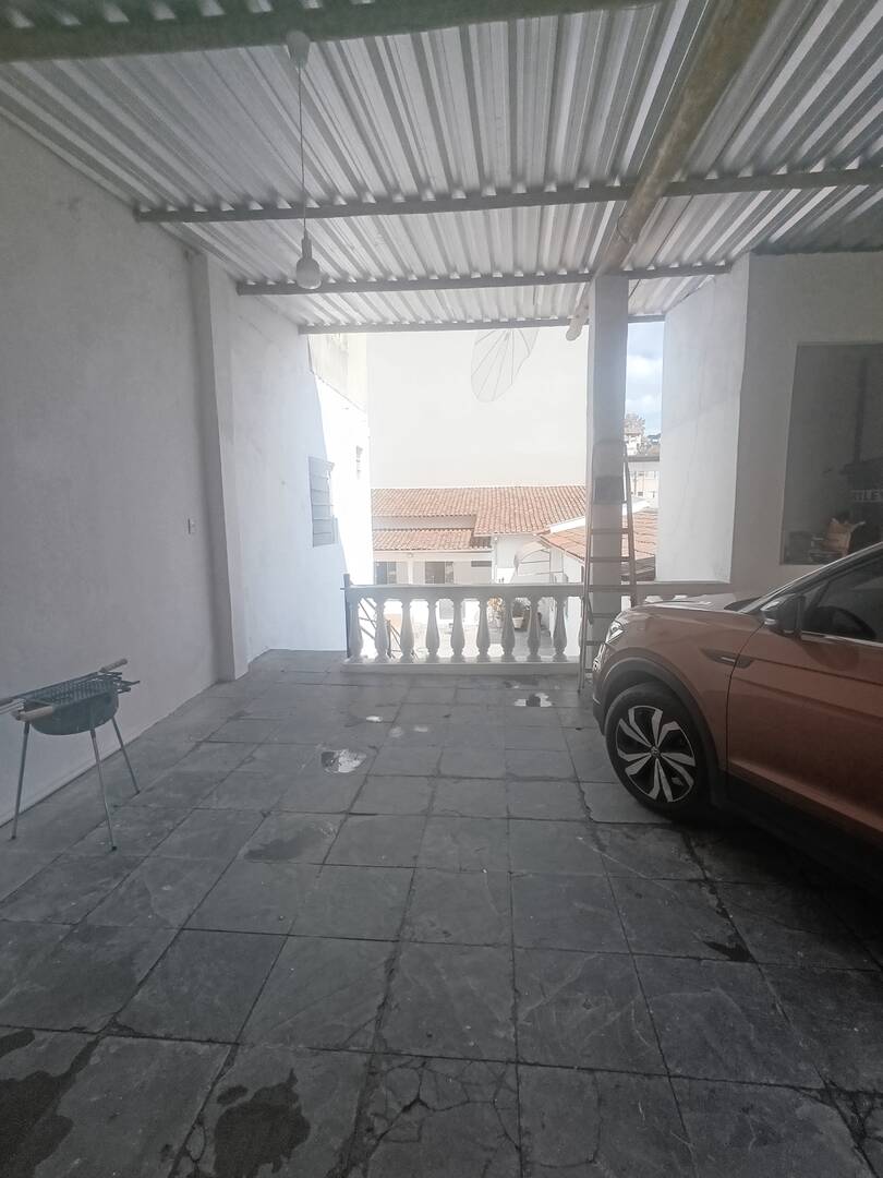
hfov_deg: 78.1
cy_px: 589
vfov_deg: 94.5
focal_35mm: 16
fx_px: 544
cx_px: 442
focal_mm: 1.65
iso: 50
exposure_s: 1/196
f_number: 2.2
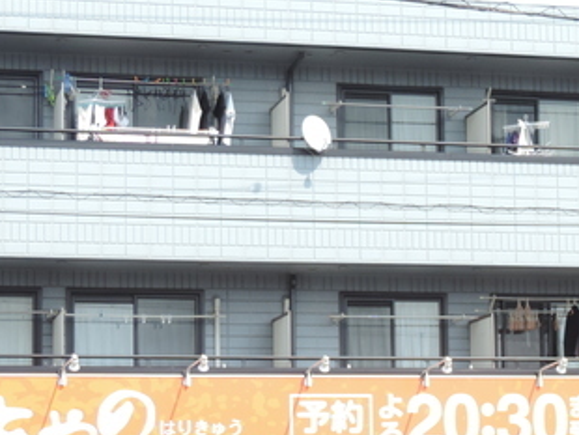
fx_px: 2159
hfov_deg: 15.1
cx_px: 532
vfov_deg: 11.5
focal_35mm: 129
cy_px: 340
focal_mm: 8.9
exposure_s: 1/400
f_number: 3.6
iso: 80
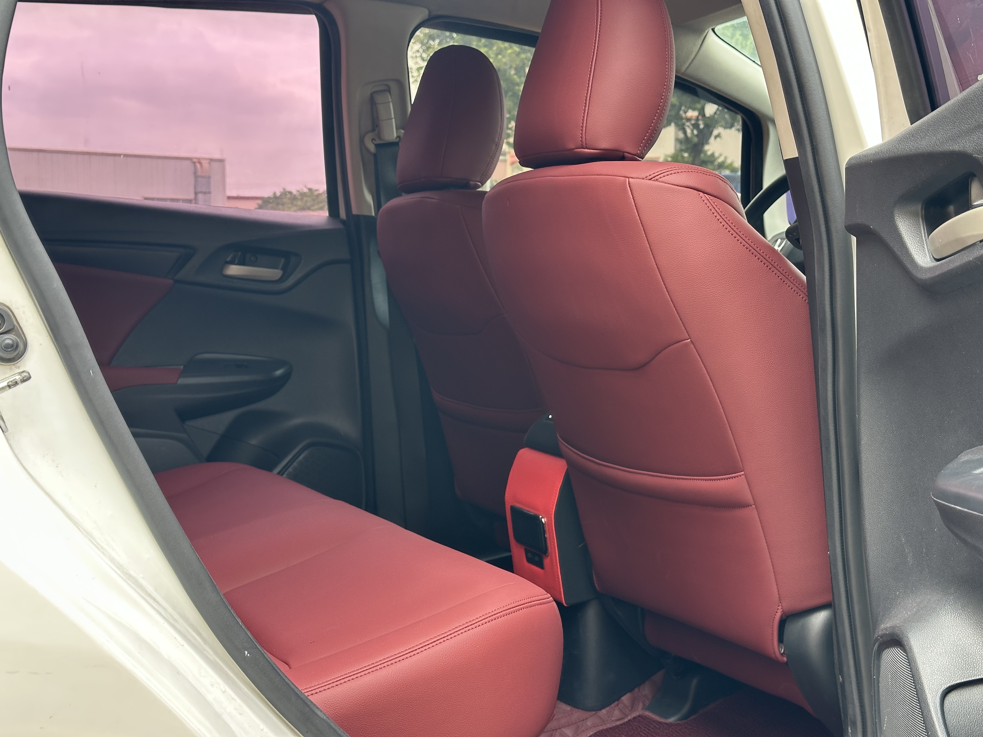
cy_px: 368
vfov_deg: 30.3
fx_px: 1363
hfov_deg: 39.7
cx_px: 492
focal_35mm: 48
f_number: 1.78
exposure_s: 1/172
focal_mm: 6.86
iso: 64
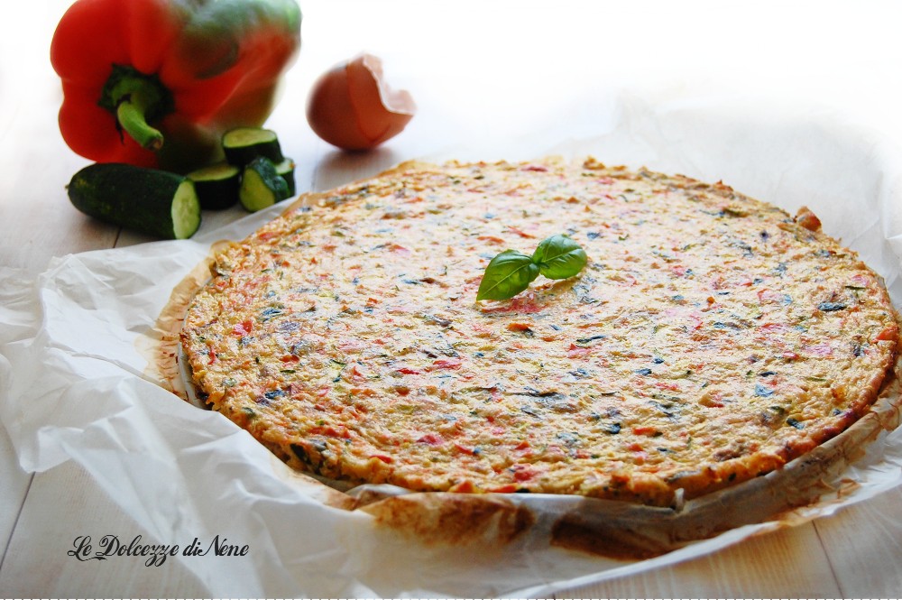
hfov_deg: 33.4
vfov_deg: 22.6
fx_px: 1502
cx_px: 451
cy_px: 300
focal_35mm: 60
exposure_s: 1/60
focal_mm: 40
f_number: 7.1
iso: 400
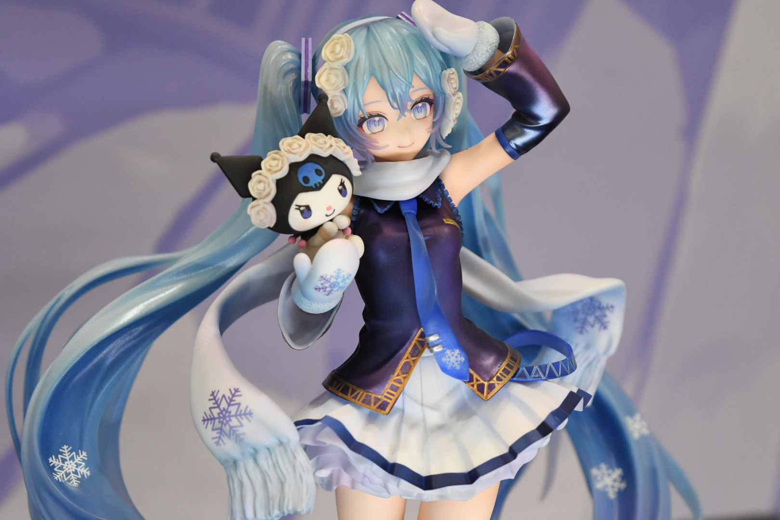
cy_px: 260
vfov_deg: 16.6
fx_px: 1787
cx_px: 390
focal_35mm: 82
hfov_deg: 24.6
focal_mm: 55
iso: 2500
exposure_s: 1/640
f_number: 5.6
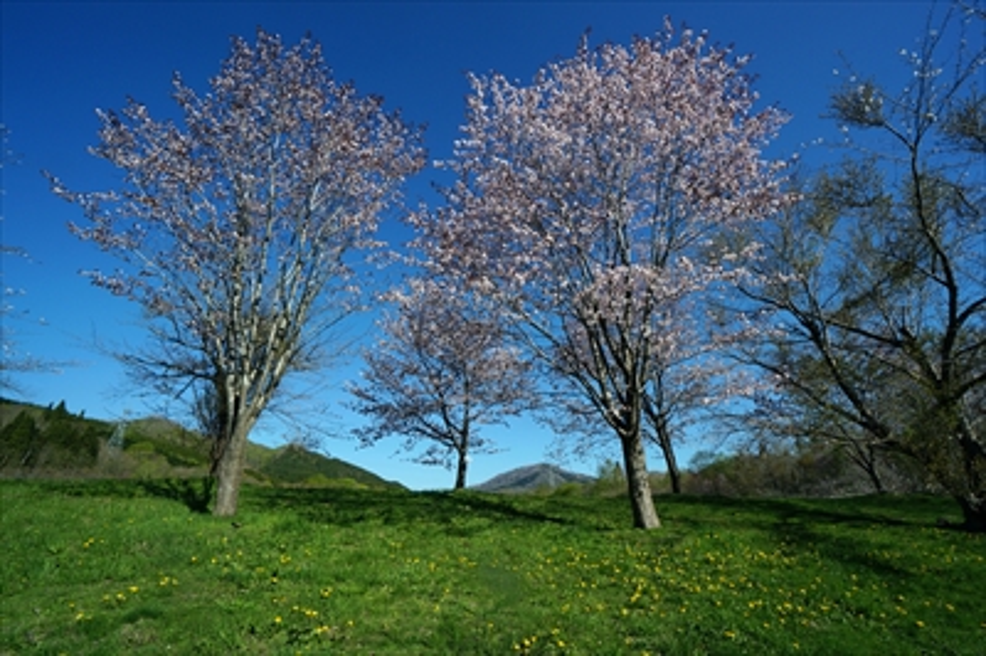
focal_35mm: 15
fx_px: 410
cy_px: 328
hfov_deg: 100.4
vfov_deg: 77.2
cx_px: 493
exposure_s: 1/250
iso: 100
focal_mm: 10
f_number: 9
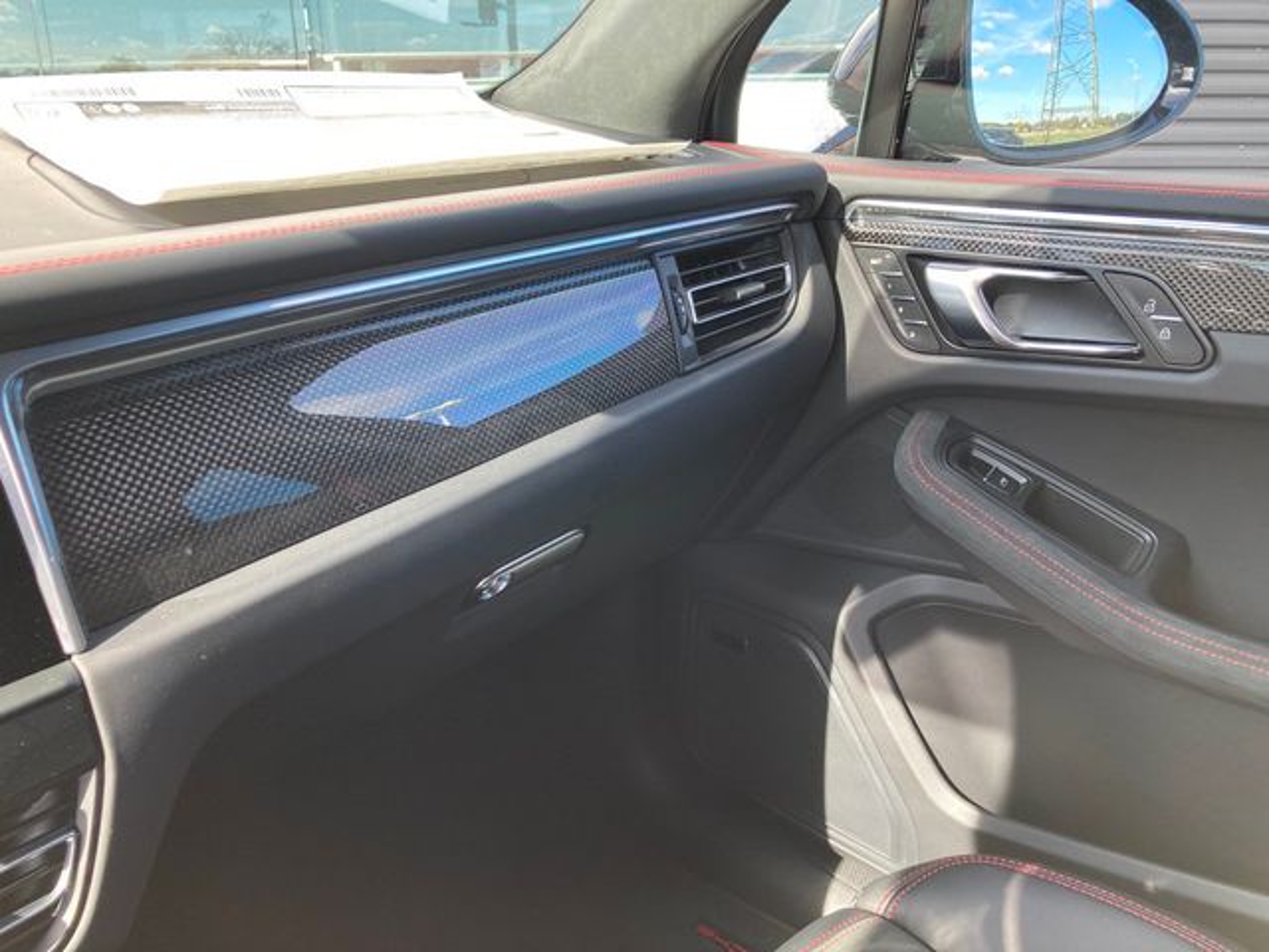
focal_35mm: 28
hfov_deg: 63.4
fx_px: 1026
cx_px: 634
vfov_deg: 49.7
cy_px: 476
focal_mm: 3.99
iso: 25
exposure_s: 1/121
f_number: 1.8
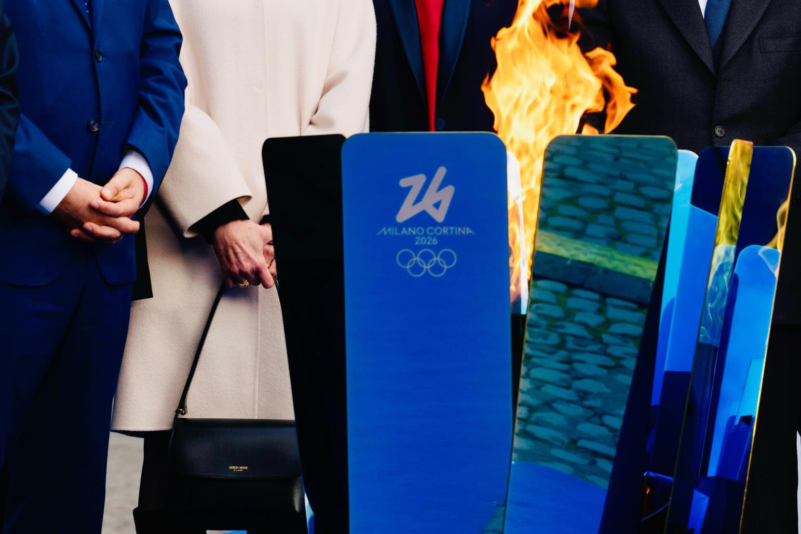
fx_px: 4606
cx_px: 685
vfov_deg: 6.6
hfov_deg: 9.9
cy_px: 113
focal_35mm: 207
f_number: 5.6
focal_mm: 104
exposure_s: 1/250
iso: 100
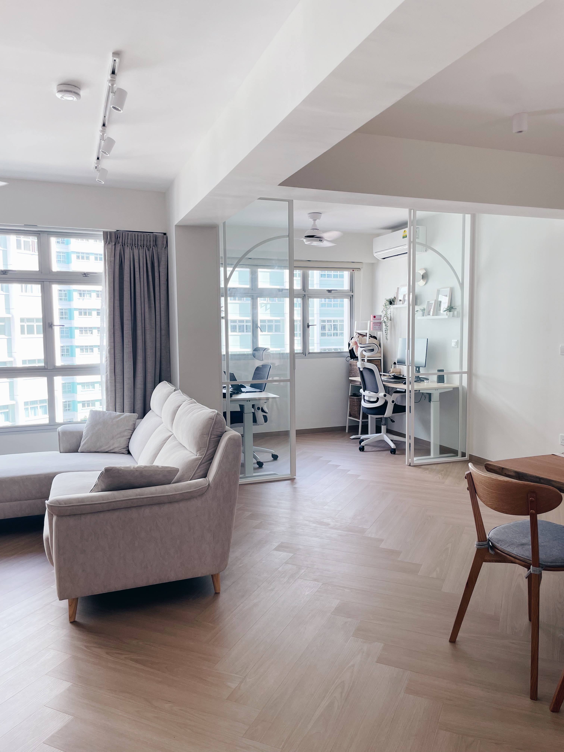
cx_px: 282
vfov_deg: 67.3
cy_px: 376
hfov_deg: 53.1
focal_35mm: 26
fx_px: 565
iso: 32
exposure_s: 1/152
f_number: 1.6
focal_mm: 4.2
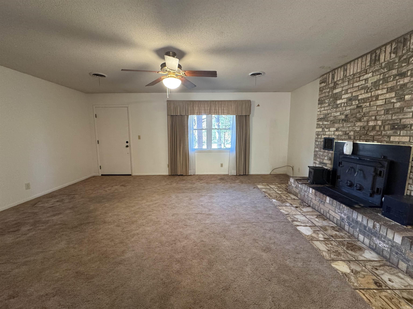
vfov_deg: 85.7
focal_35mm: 14
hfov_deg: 102.1
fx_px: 167
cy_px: 154
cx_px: 206
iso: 500
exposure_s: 1/60
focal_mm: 2.22
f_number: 2.2
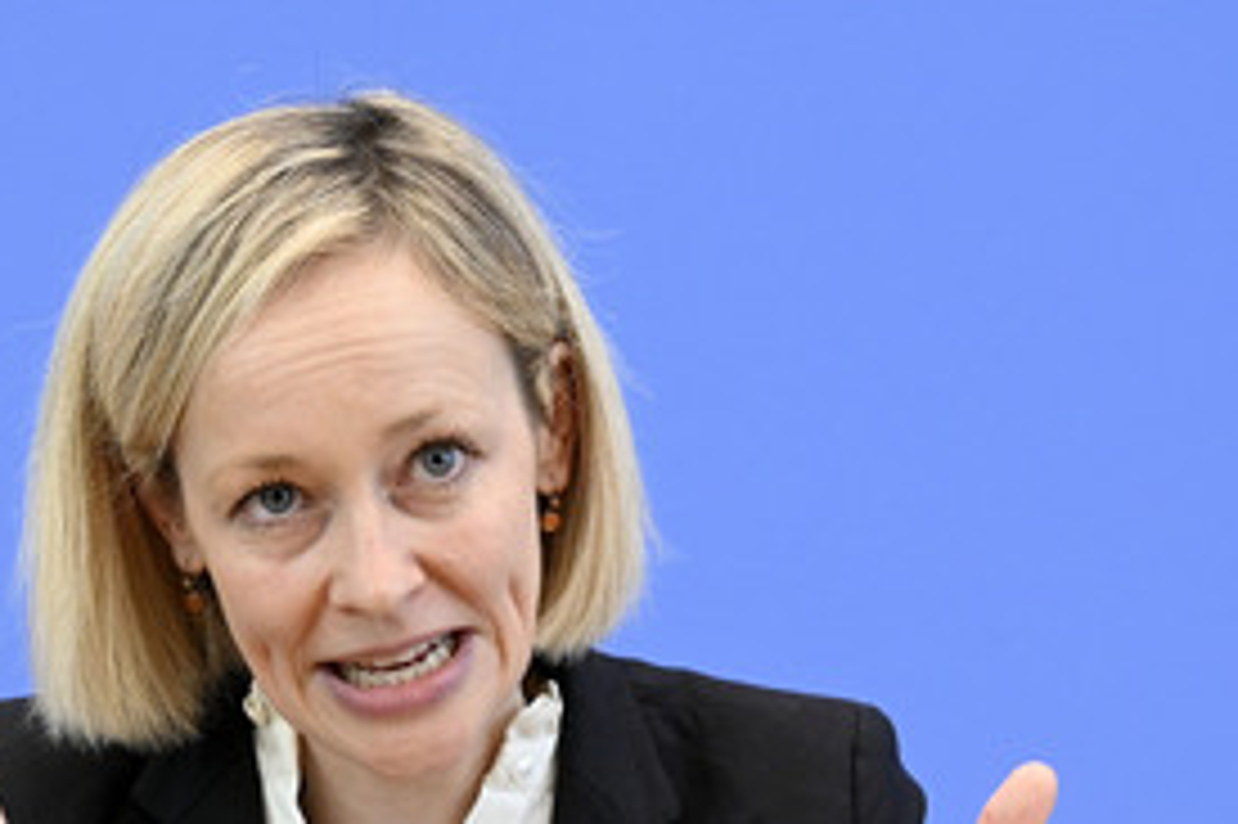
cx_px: 344
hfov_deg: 13.1
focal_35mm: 156
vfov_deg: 8.8
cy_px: 653
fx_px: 5361
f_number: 6.3
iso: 4000
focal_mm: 95
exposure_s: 1/400
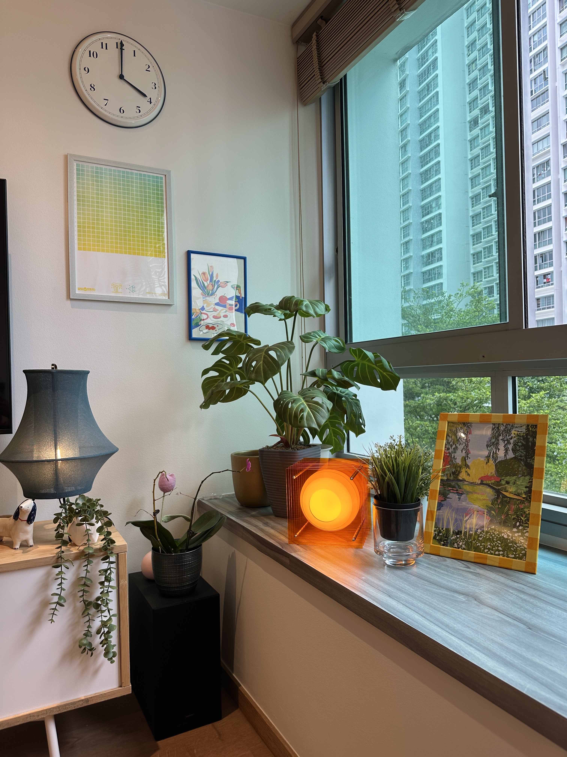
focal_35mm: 24
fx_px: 524
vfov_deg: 71.6
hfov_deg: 56.8
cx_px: 284
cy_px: 378
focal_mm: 6.86
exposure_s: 1/157
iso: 64
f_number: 1.78
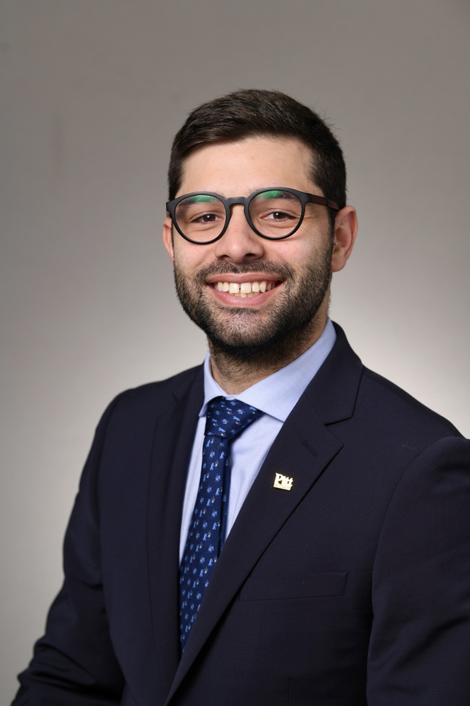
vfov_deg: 17.6
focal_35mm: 116
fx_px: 2271
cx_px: 235
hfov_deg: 11.8
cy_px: 353
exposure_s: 1/100
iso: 250
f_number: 5
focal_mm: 116
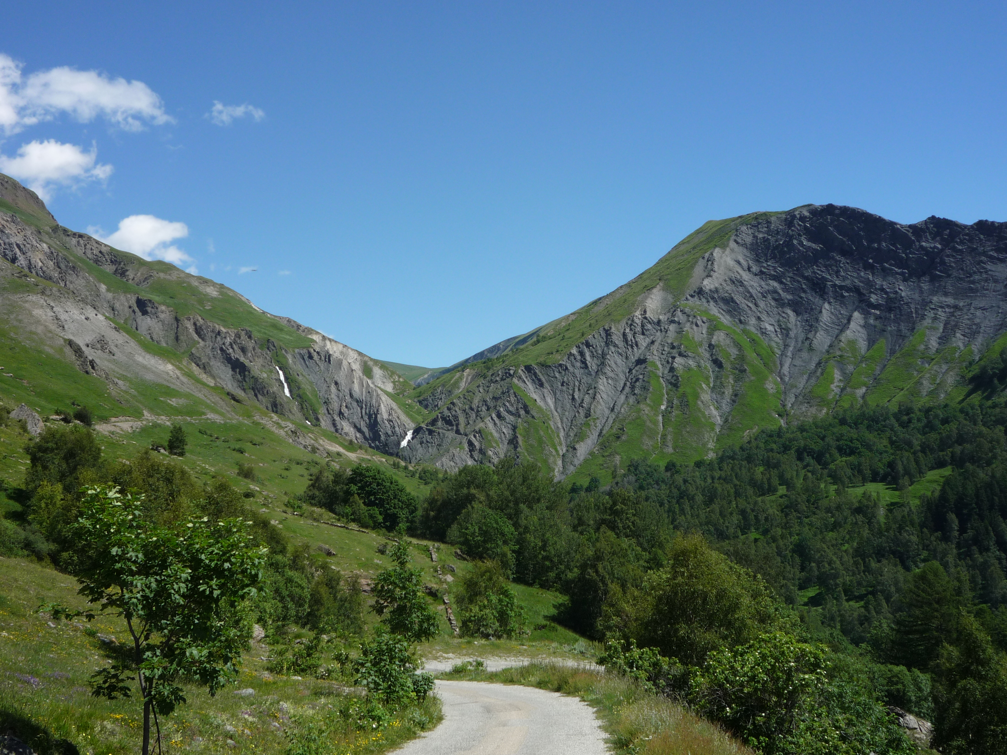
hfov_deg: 46.8
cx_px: 504
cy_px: 378
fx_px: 1164
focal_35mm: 40
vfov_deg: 36.0
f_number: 6.3
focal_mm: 7
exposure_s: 1/400
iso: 100
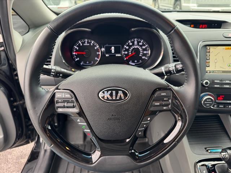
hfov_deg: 71.6
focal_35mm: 24
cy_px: 86
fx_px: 160
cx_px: 116
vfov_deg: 56.8
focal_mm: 6.76
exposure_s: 1/82
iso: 200
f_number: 1.78
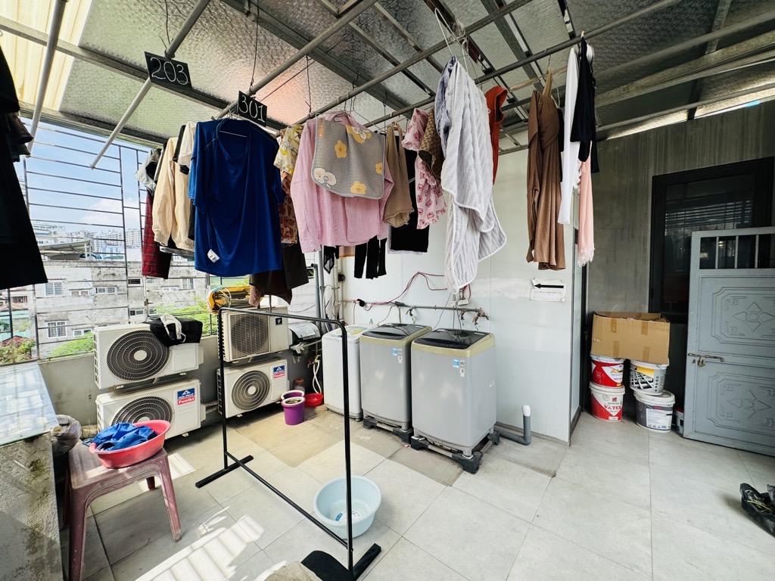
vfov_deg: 85.7
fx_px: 313
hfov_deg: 102.1
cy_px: 290
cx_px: 388
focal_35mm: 14
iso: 40
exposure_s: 1/370
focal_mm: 2.22
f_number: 2.2
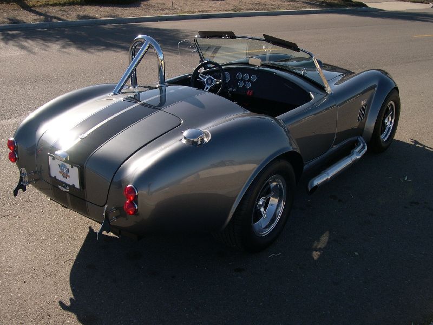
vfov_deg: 37.7
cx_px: 216
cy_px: 162
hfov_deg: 49.0
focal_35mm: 38
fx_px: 475
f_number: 7.6
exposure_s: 1/167
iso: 100
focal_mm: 8
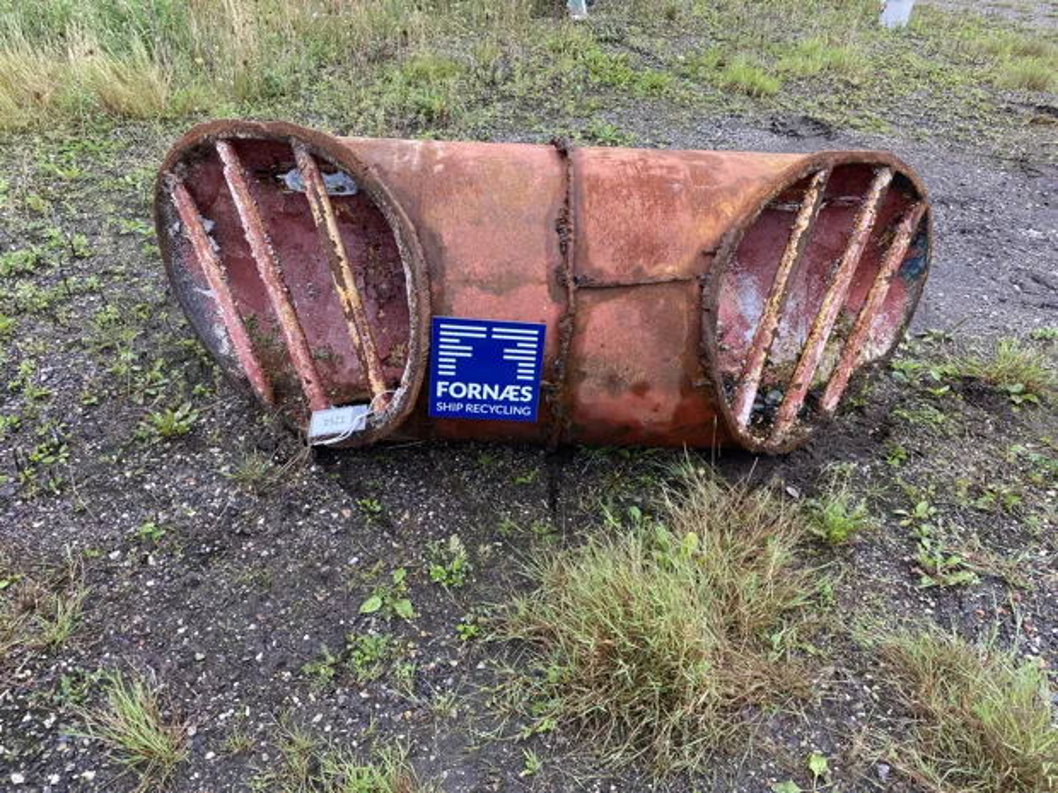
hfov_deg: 67.3
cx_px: 529
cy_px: 396
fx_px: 795
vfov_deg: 53.1
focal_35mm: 26
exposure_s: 1/219
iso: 32
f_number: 1.8
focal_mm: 4.25
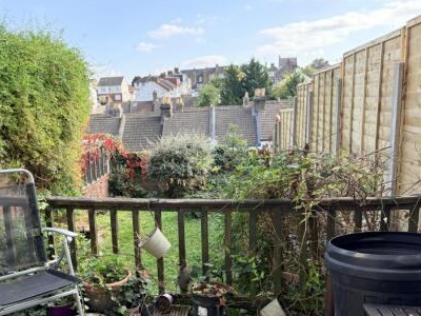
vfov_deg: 40.2
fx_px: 426
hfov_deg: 52.2
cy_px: 209
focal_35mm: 35
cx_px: 167
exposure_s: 1/677
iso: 100
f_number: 1.78
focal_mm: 6.76
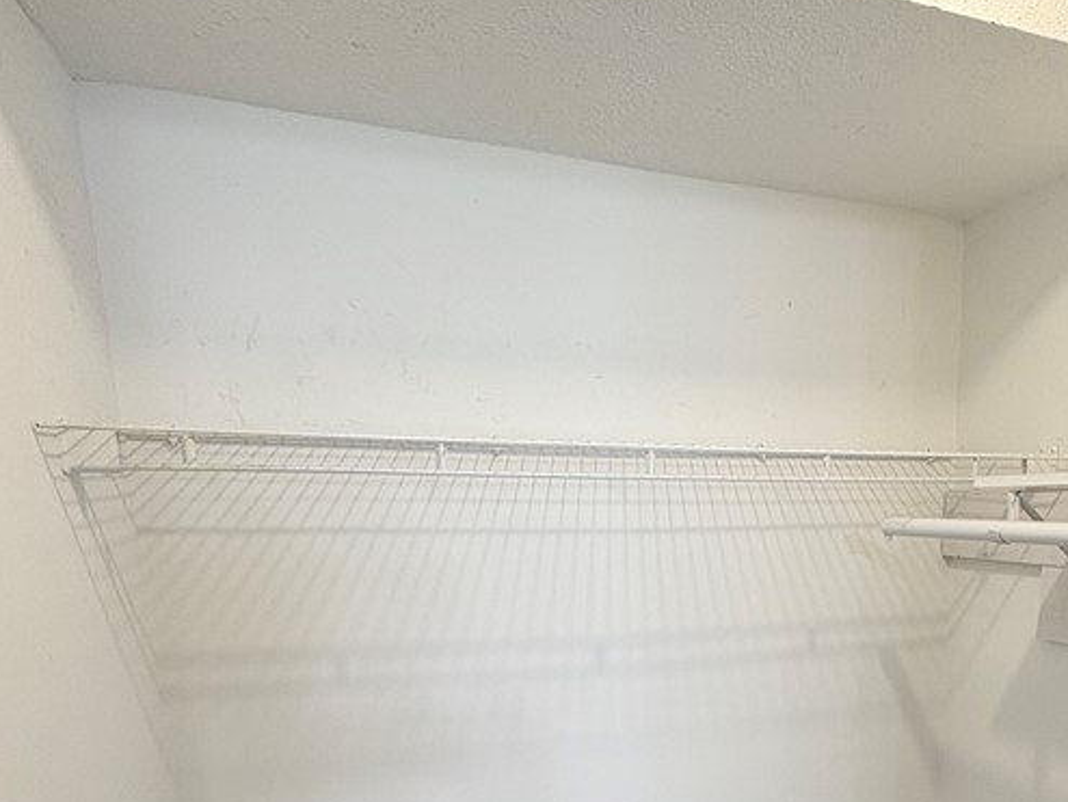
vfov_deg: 44.7
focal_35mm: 29
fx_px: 895
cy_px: 694
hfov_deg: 59.3
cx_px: 761
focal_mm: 2.22
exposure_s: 1/60
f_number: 2.2
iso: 160
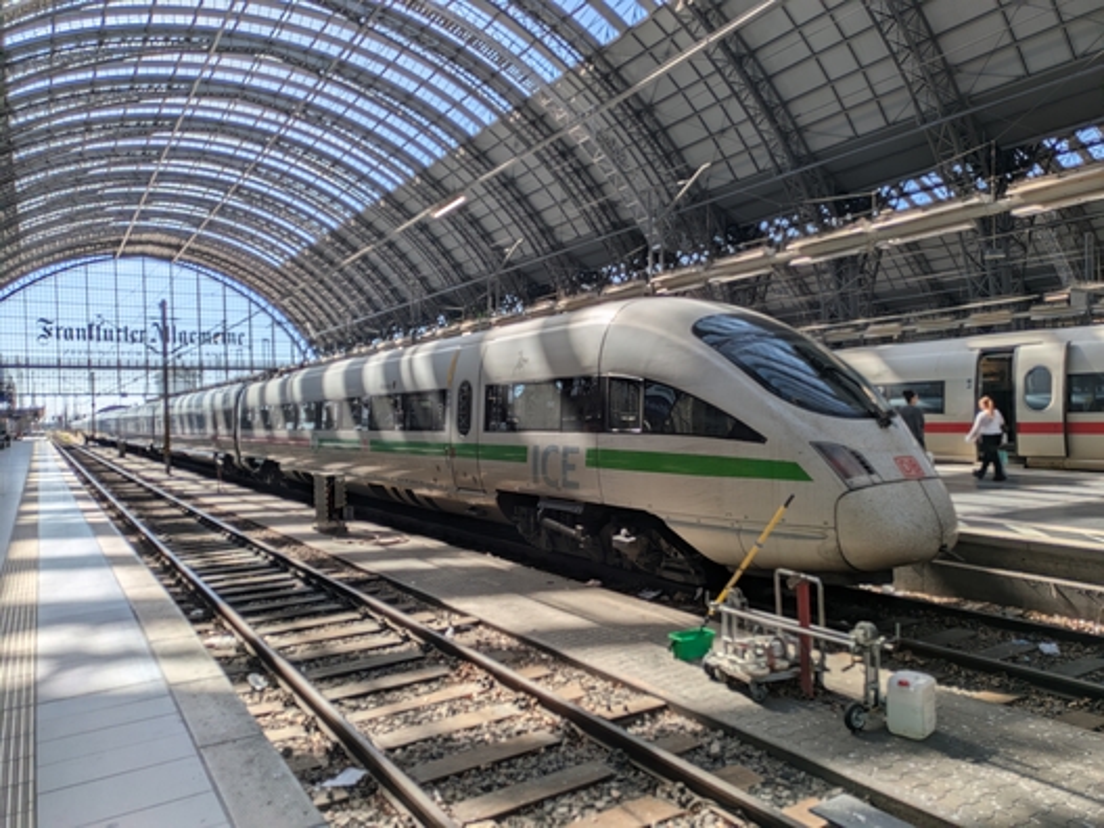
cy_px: 414
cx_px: 552
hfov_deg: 69.4
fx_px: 797
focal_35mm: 25
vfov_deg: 54.9
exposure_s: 1/1340
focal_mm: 5.43
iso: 47
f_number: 1.89
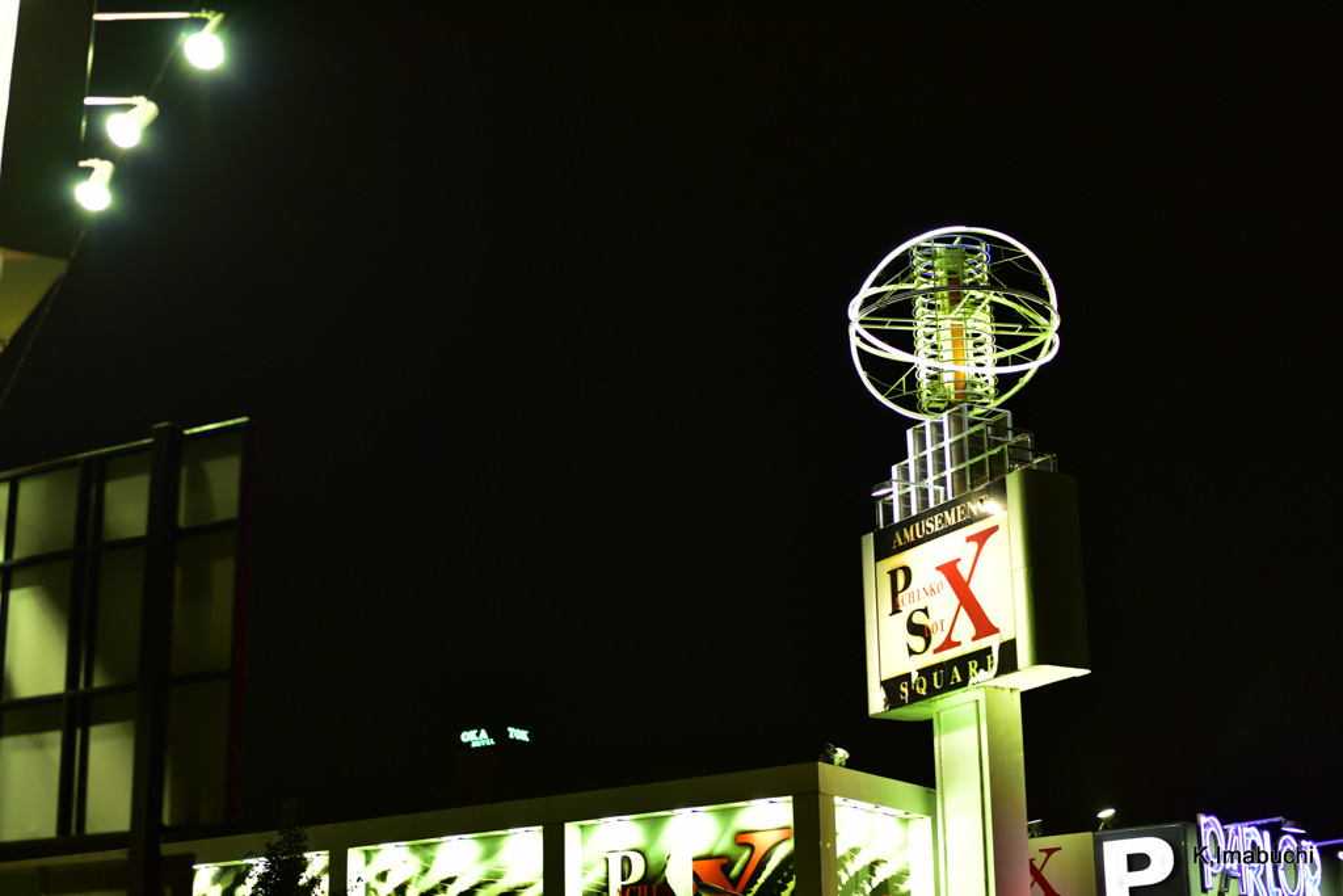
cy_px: 448
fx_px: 2164
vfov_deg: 23.4
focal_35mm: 58
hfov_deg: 34.5
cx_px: 672
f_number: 2
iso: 320
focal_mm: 58
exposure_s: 1/40
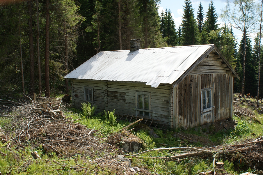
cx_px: 132
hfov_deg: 53.2
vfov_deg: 36.8
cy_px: 88
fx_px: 263
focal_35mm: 36
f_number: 9
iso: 100
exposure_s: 1/160
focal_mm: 24
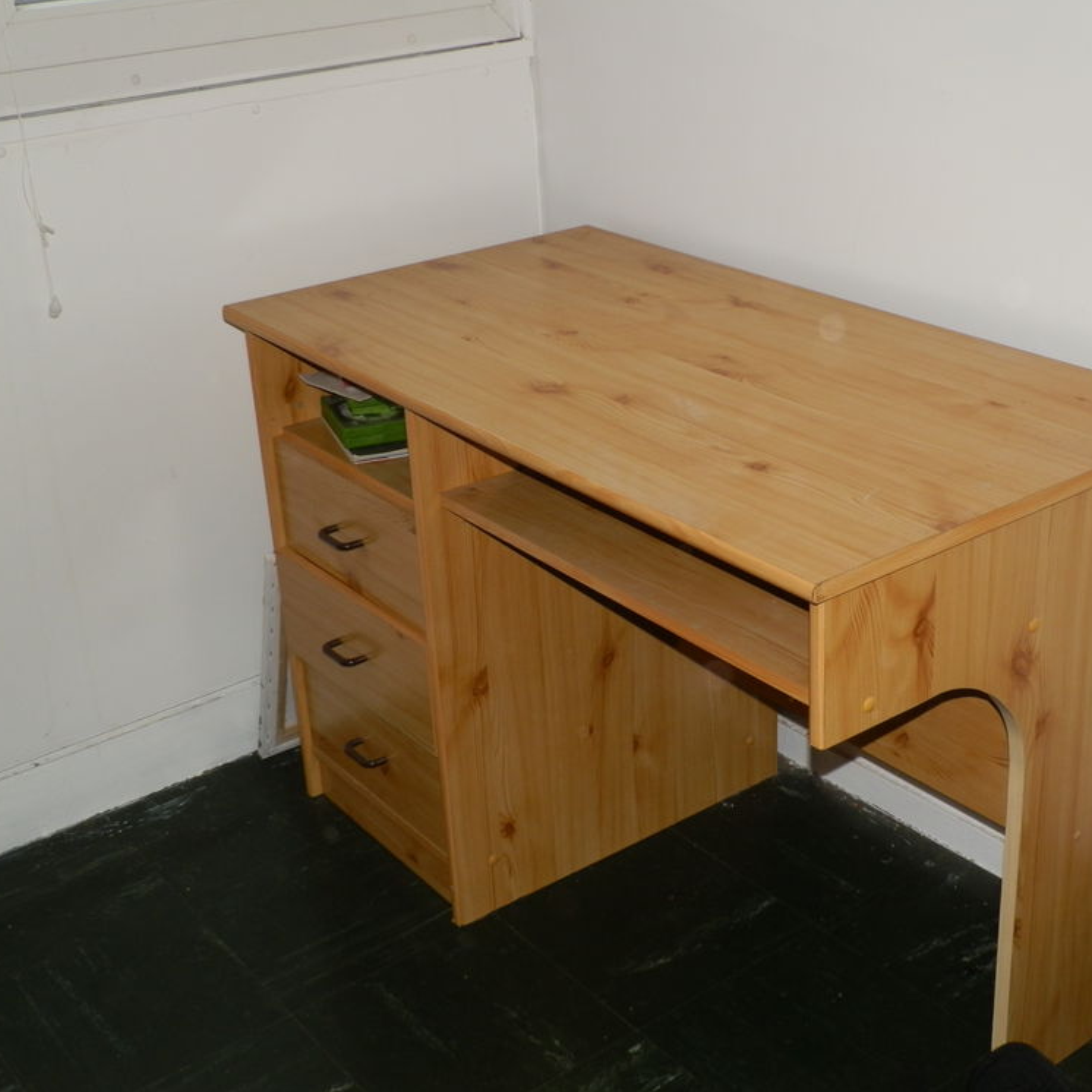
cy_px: 545
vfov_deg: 37.6
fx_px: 1606
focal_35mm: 45
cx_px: 643
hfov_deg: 37.4
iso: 100
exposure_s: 1/60
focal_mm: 6.85
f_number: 3.5
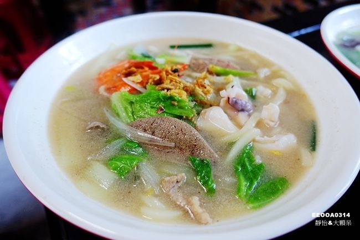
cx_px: 180
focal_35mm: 24
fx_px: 240
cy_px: 120
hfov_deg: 73.8
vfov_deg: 53.1
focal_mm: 8.8
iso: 160
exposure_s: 1/30
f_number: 1.8
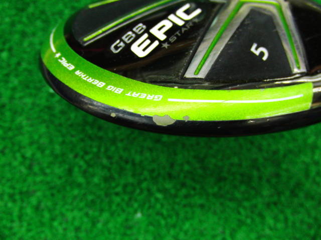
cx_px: 160
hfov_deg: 50.1
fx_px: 343
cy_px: 120
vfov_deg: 38.7
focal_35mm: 37
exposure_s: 1/40
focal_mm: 6.42
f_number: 3.6
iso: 400
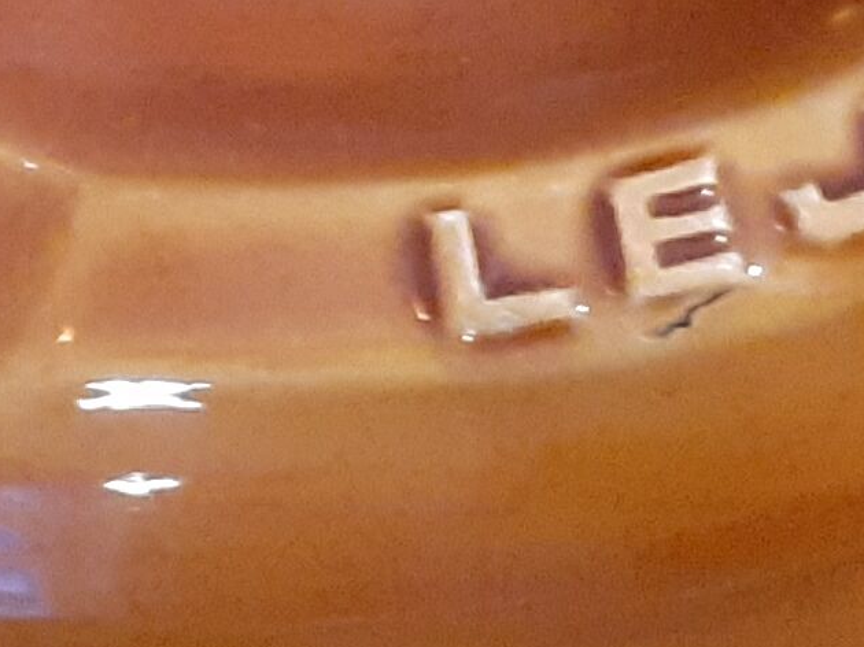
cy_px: -292
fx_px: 4416
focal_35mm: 177
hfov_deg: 11.1
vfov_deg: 8.2
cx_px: 8
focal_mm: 3.6
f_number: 1.9
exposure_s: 1/20
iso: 800
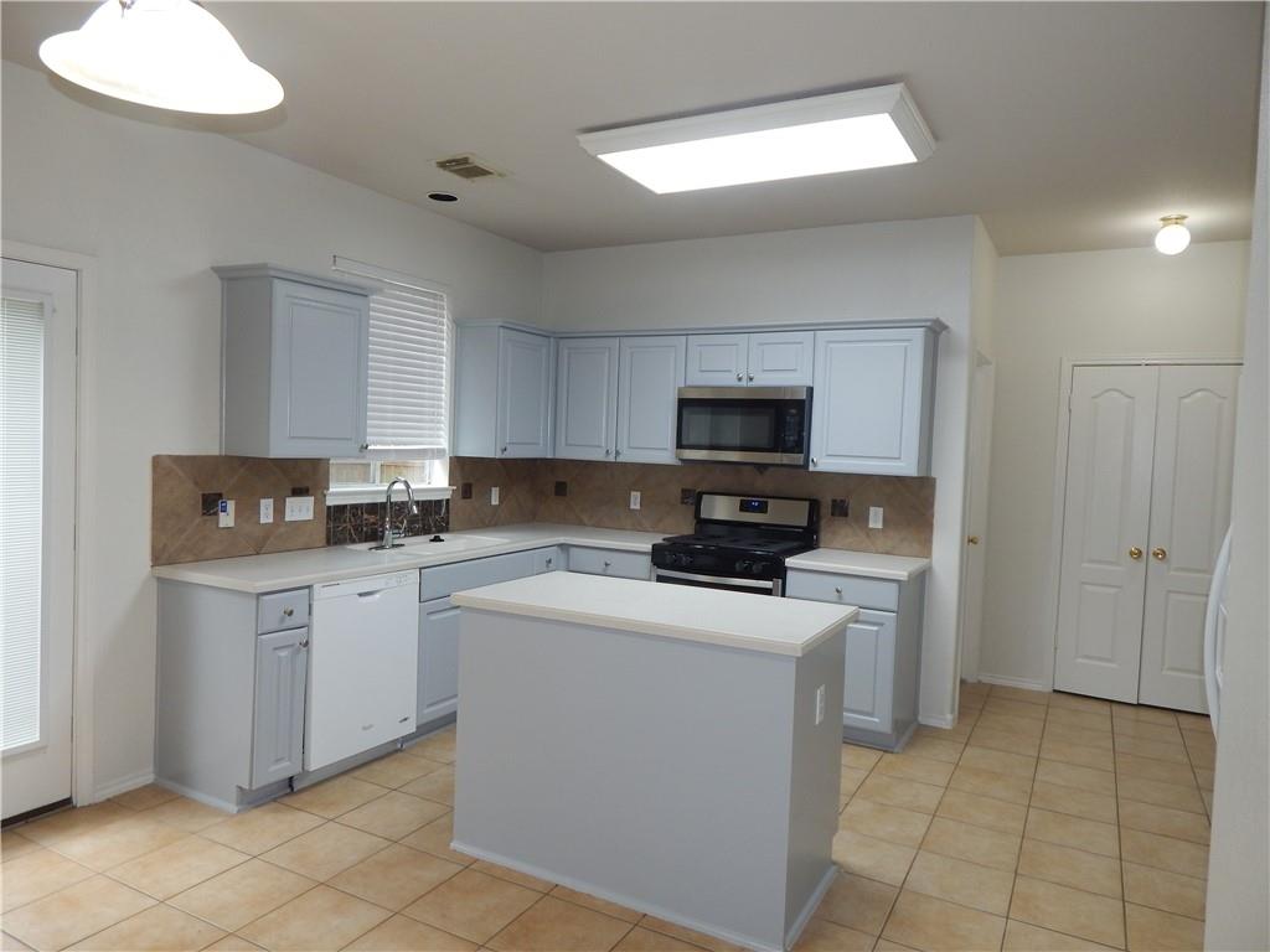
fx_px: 807
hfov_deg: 76.4
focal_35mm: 22
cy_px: 476
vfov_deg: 61.1
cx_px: 635
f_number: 3
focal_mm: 4
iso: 125
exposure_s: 1/30
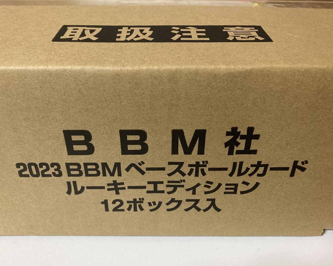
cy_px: 130
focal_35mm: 30
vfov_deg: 48.5
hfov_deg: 58.7
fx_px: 296
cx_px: 161
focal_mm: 3.99
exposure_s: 1/40
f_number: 1.8
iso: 250
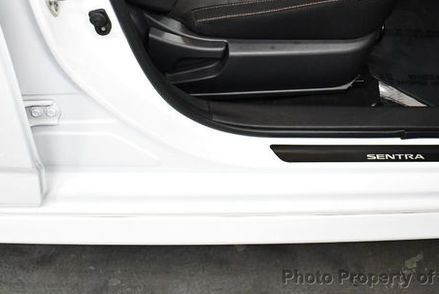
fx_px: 623
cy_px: 88
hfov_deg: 38.6
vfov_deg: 26.4
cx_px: 268
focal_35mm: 51
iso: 2200
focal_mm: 18
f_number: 3.5
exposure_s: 1/125
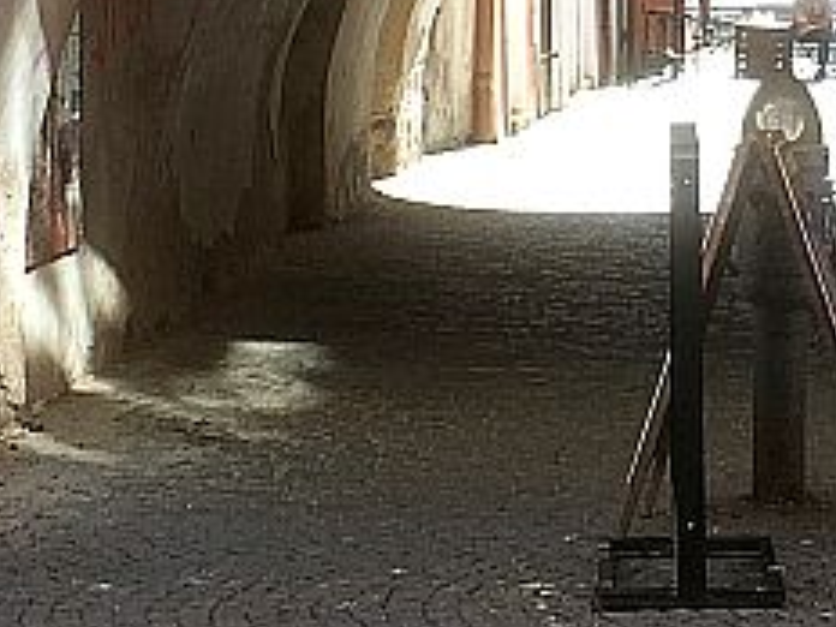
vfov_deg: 11.5
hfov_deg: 15.3
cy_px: 72
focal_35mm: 128
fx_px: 3091
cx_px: 670
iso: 32
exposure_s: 1/241
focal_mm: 4.15
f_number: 2.2
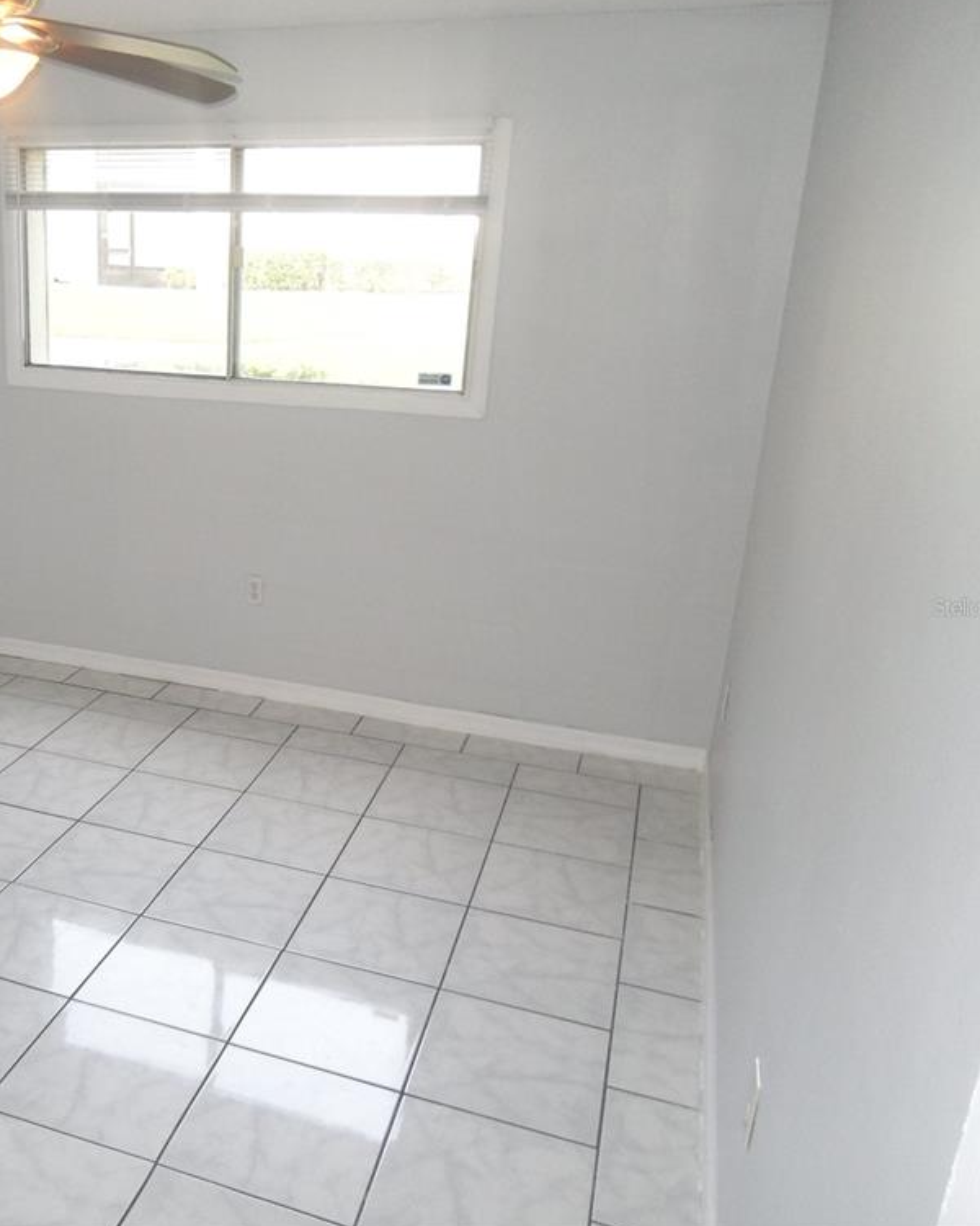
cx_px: 196
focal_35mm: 32
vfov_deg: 55.7
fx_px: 1160
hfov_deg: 43.6
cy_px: 606
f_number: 2.8
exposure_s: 1/45
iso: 200
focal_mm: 4.3
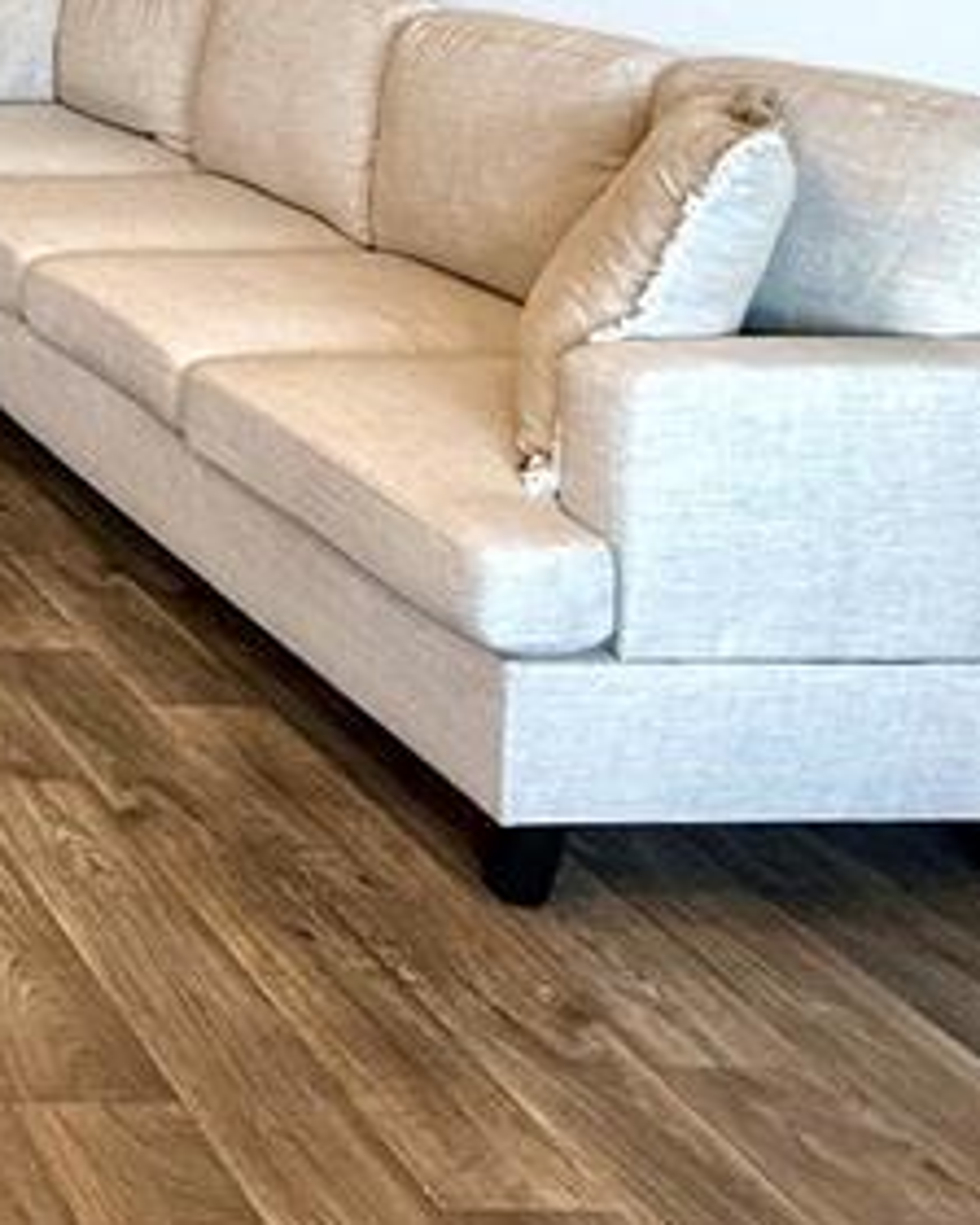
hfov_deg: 20.6
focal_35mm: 50
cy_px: -149
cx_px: -809
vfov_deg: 32.5
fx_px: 1813
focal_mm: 2.22
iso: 320
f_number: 2.2
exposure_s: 1/120
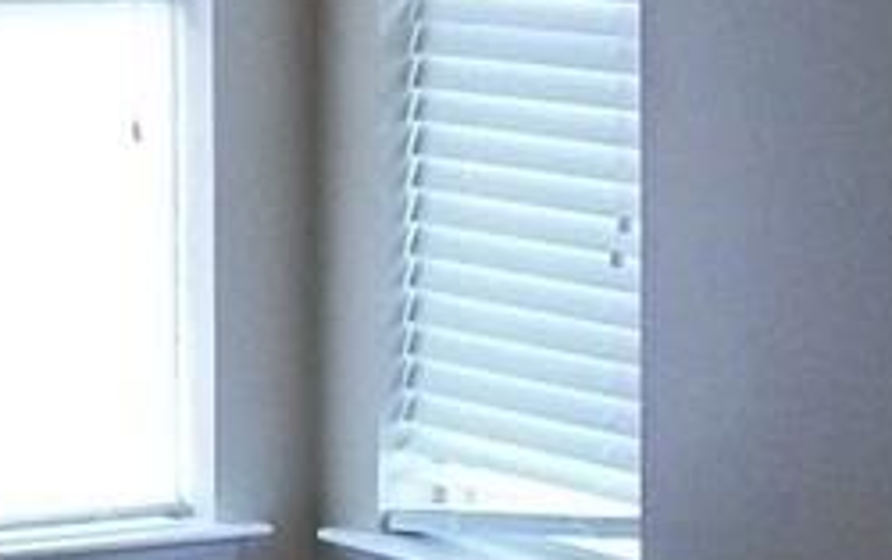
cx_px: -681
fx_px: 3797
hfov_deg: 12.3
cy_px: -193
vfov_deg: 8.3
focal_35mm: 156
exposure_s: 1/60
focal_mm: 6
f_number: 2.7
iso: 160
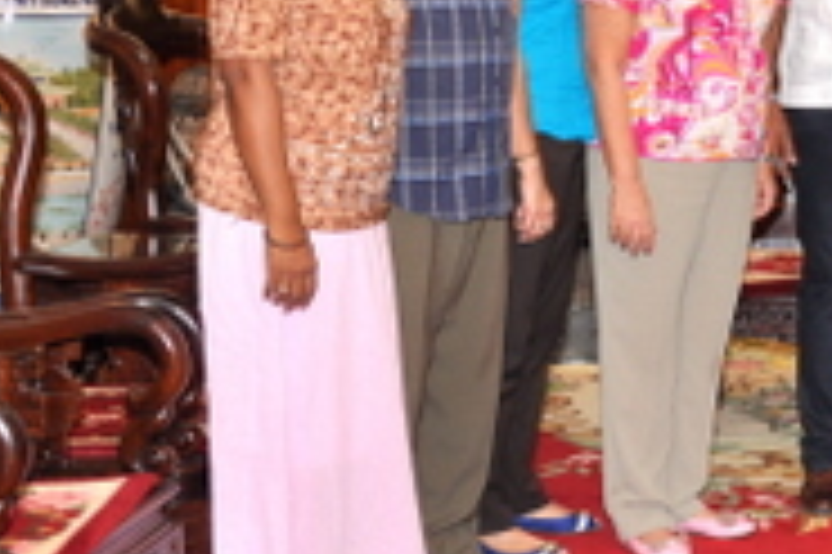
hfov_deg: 18.6
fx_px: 2340
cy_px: 95
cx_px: 1115
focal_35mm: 101
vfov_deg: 13.4
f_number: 5.6
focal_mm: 25
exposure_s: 1/60
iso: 400
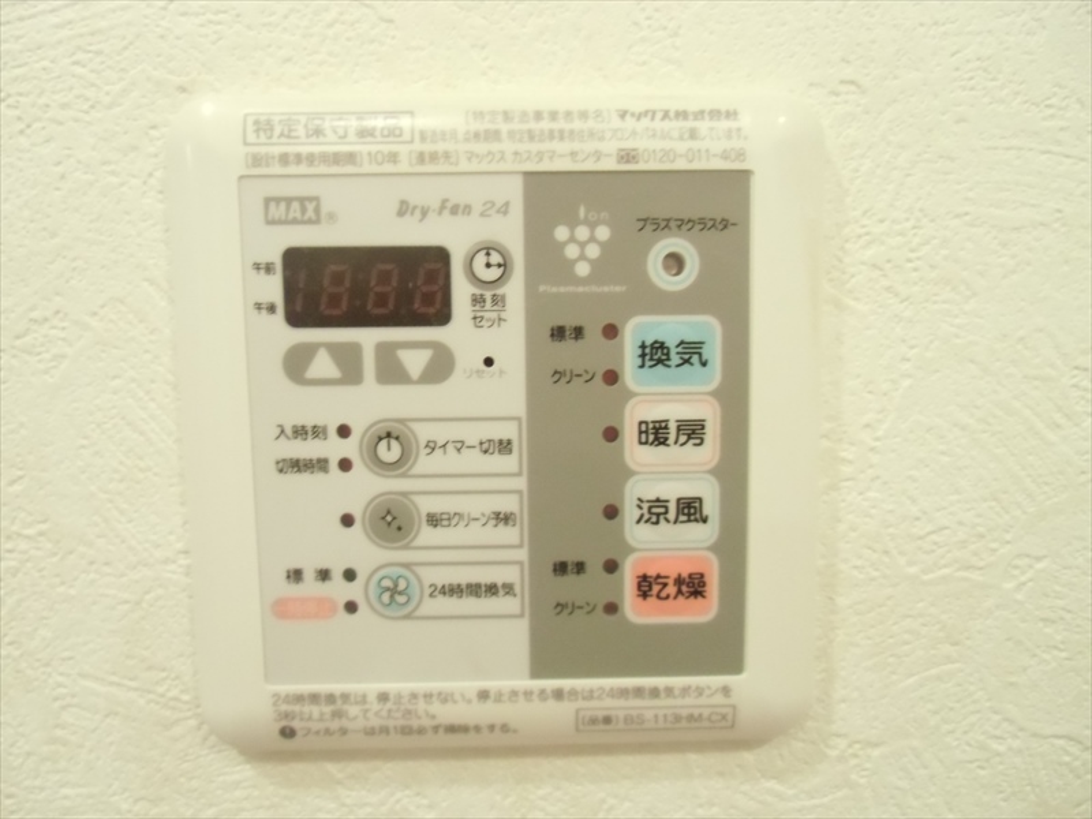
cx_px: 546
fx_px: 757
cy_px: 410
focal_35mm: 24
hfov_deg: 71.6
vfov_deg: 56.8
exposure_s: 1/80
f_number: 3
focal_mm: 4.24
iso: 800
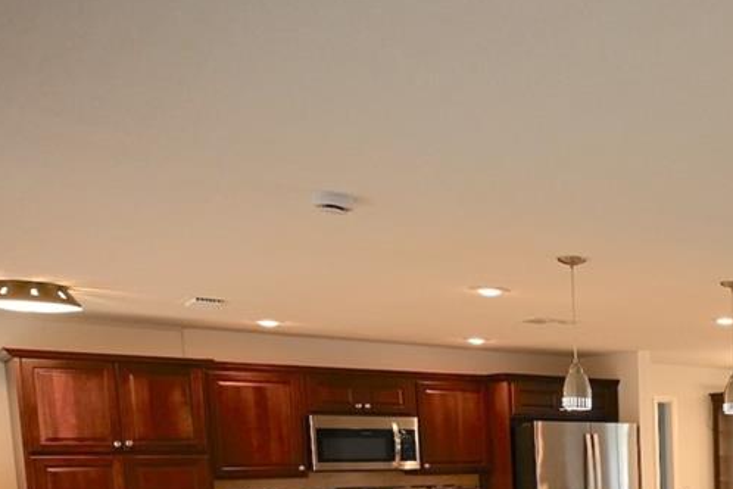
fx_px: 916
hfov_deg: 34.5
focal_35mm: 45
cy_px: 541
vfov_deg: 27.3
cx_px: 888
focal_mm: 14
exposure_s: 1/125
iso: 560
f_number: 2.8
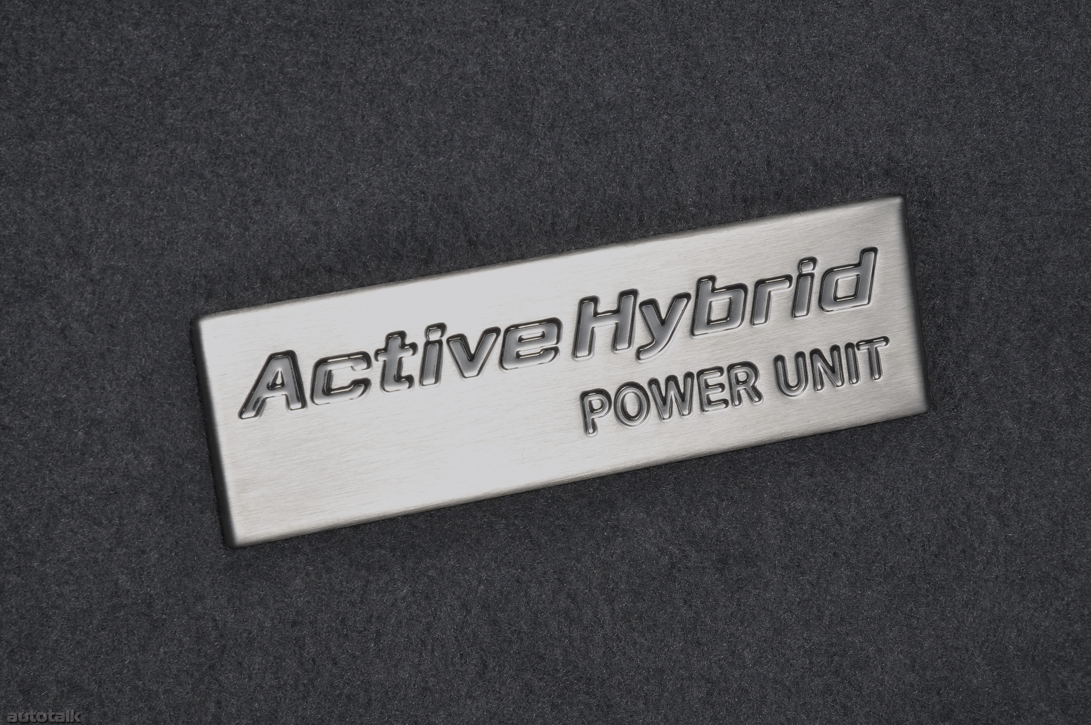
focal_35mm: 128
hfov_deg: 16.1
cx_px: 546
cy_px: 362
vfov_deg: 10.7
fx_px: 3860
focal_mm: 85
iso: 200
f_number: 18
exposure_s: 1/125
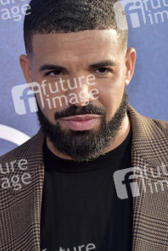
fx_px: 1981
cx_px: 80
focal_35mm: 283
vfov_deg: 7.3
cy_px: 137
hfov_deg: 4.9
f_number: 7.1
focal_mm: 210
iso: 125
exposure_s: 1/250
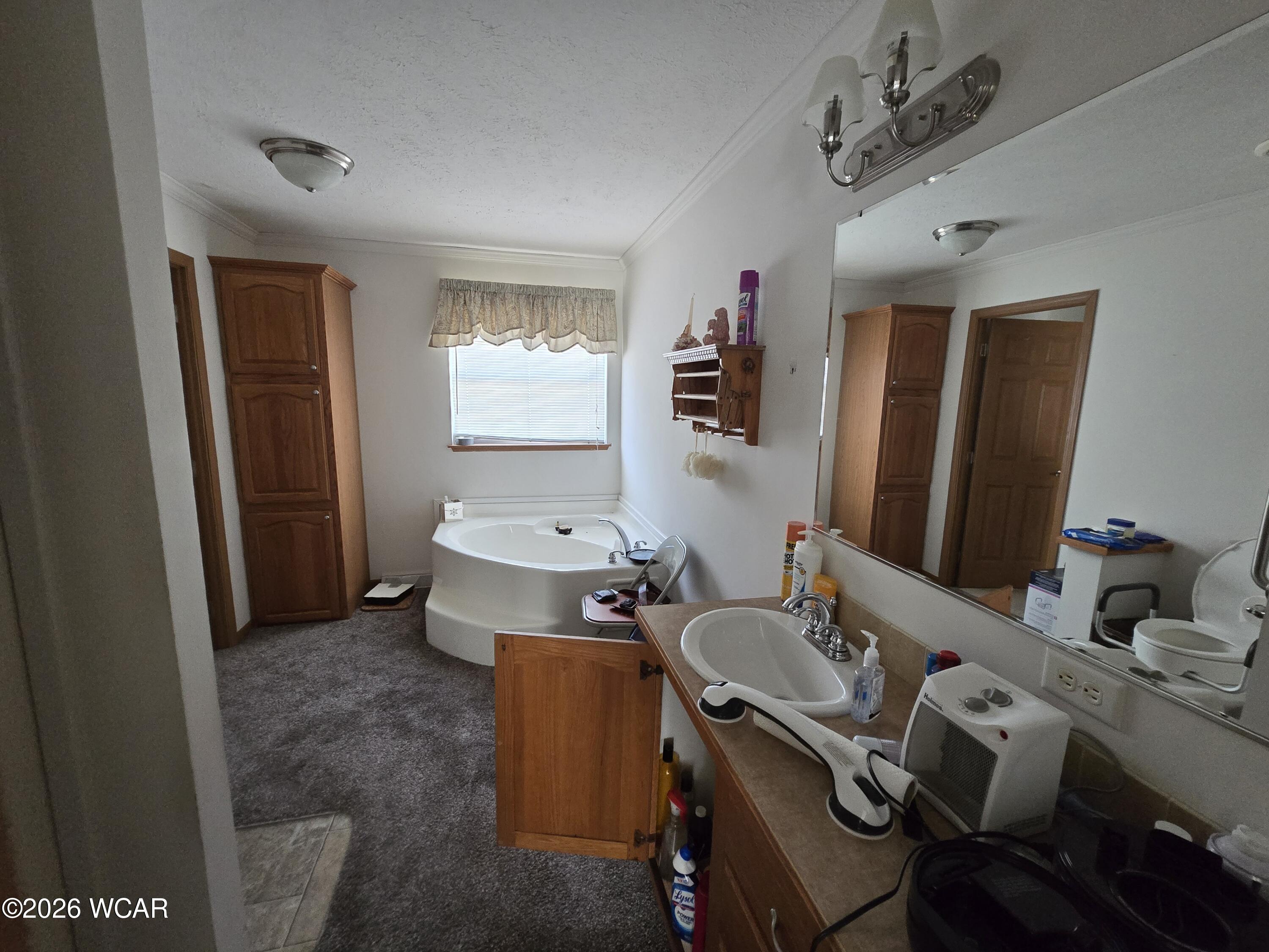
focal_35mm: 13
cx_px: 634
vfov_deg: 89.9
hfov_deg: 106.2
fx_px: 477
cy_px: 476
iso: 500
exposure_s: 1/60
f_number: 2.2
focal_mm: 2.2
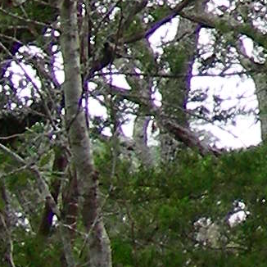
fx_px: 2531
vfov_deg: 5.9
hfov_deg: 5.6
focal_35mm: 290
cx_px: 863
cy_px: -299
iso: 50
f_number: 4
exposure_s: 1/130
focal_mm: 6.3
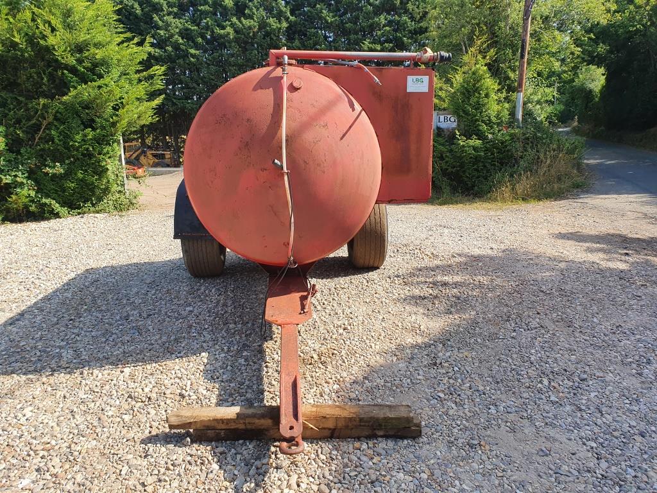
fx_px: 493
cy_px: 246
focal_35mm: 26
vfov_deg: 53.1
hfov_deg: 67.3
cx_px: 328
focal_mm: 4.32
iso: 50
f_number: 2.4
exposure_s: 1/798
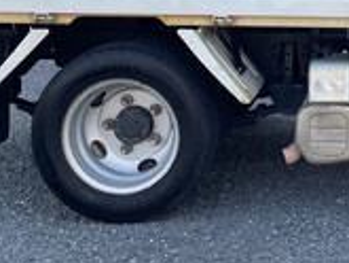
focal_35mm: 101
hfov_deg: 18.4
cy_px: -66
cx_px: 421
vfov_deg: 14.2
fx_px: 1019
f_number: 1.6
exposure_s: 1/734
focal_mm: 4.2
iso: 32
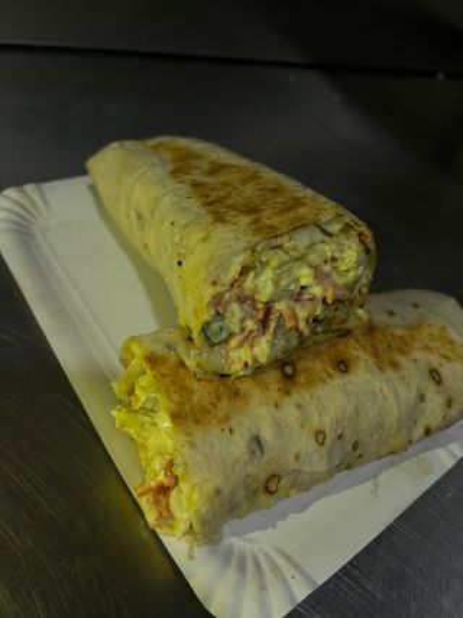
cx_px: 232
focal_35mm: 26
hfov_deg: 53.0
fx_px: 464
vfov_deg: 67.3
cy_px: 309
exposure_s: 1/100
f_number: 1.5
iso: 125
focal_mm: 5.7
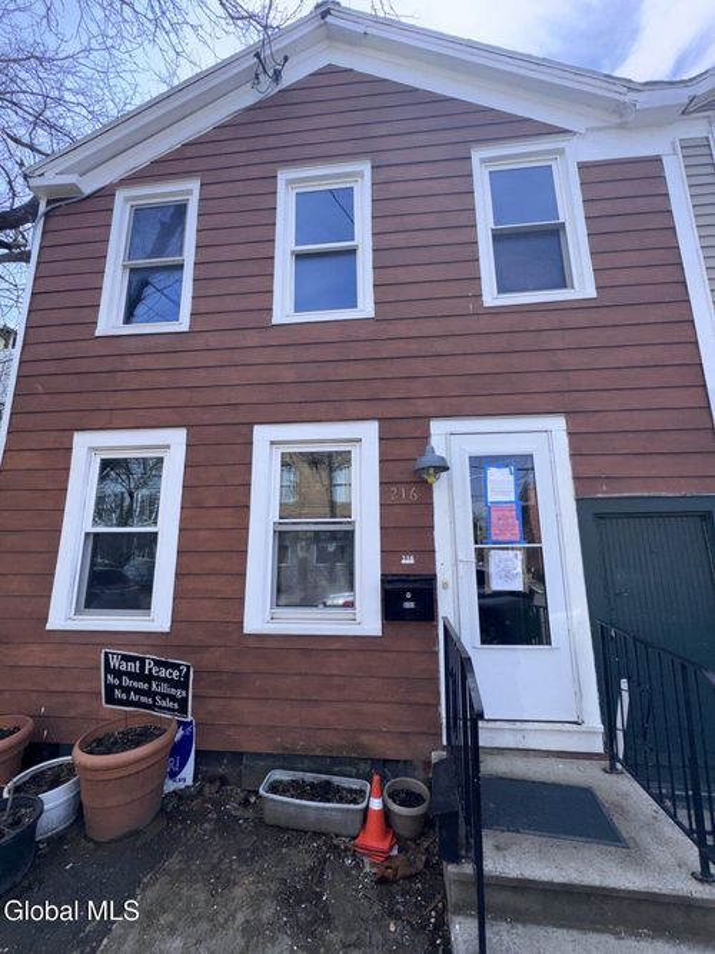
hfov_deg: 85.7
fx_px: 386
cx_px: 358
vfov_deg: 102.1
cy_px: 477
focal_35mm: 14
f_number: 2.2
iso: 32
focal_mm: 2.22
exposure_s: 1/821
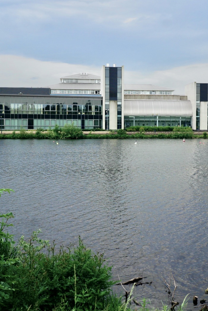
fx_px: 476
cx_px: 133
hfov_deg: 24.6
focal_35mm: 55
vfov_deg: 36.2
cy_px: 154
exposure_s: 1/100
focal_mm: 24
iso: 125
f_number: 9
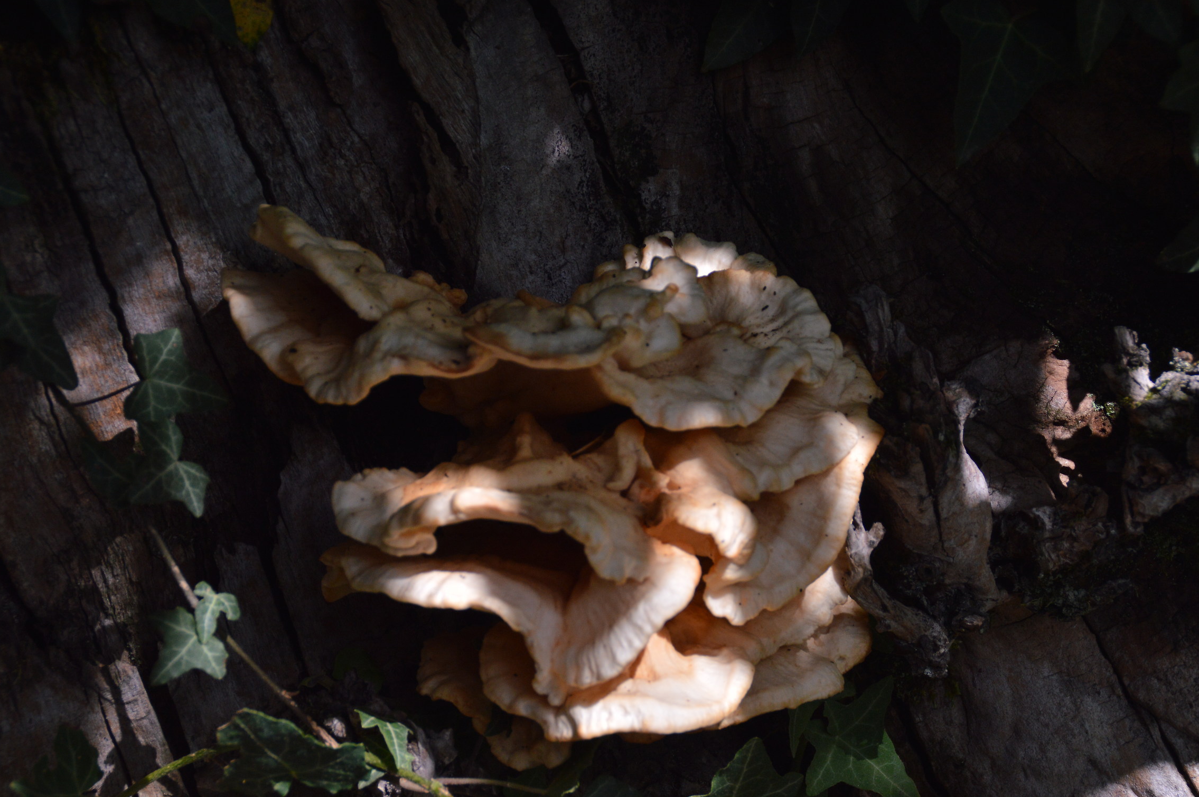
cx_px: 617
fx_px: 3693
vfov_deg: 12.3
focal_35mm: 111
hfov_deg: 18.4
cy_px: 396
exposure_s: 1/2000
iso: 360
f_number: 7.1
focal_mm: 70
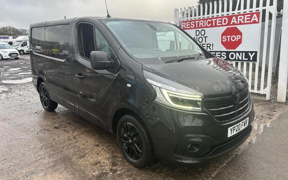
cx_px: 144
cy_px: 91
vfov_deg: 44.5
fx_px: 220
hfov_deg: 66.5
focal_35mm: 28
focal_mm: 5.7
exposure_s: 1/121
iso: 40
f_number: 1.5
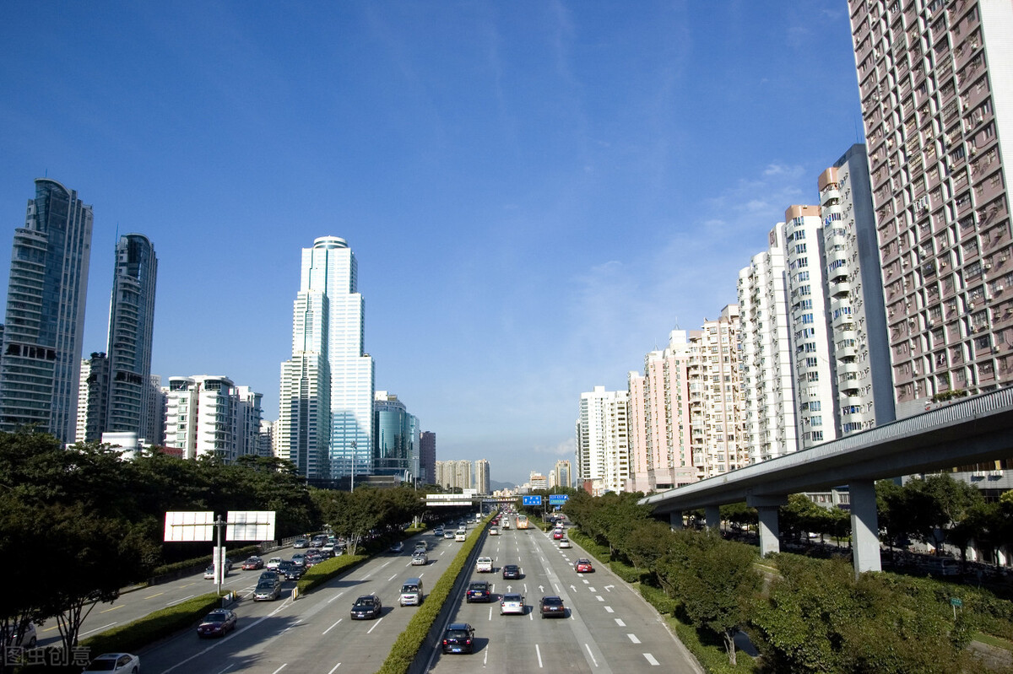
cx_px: 506
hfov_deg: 67.4
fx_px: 759
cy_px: 337
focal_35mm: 27
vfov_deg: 47.9
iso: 200
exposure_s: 1/400
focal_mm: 18
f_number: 11
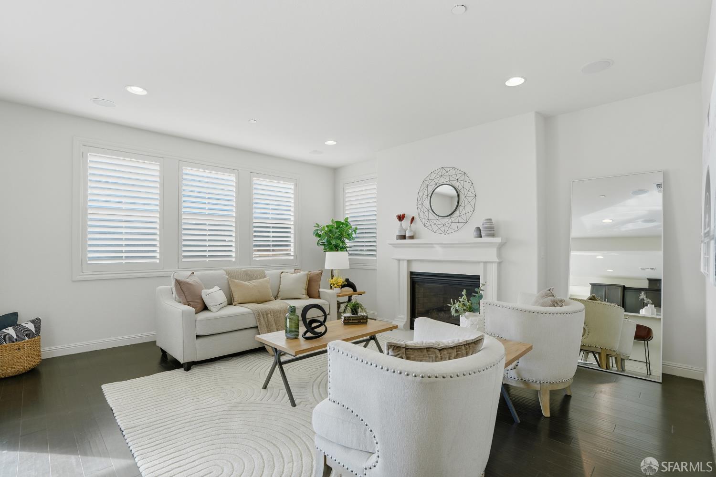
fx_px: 318
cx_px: 358
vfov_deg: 73.7
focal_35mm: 16
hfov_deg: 96.7
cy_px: 238
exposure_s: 1/800
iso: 160
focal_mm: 16
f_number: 5.6
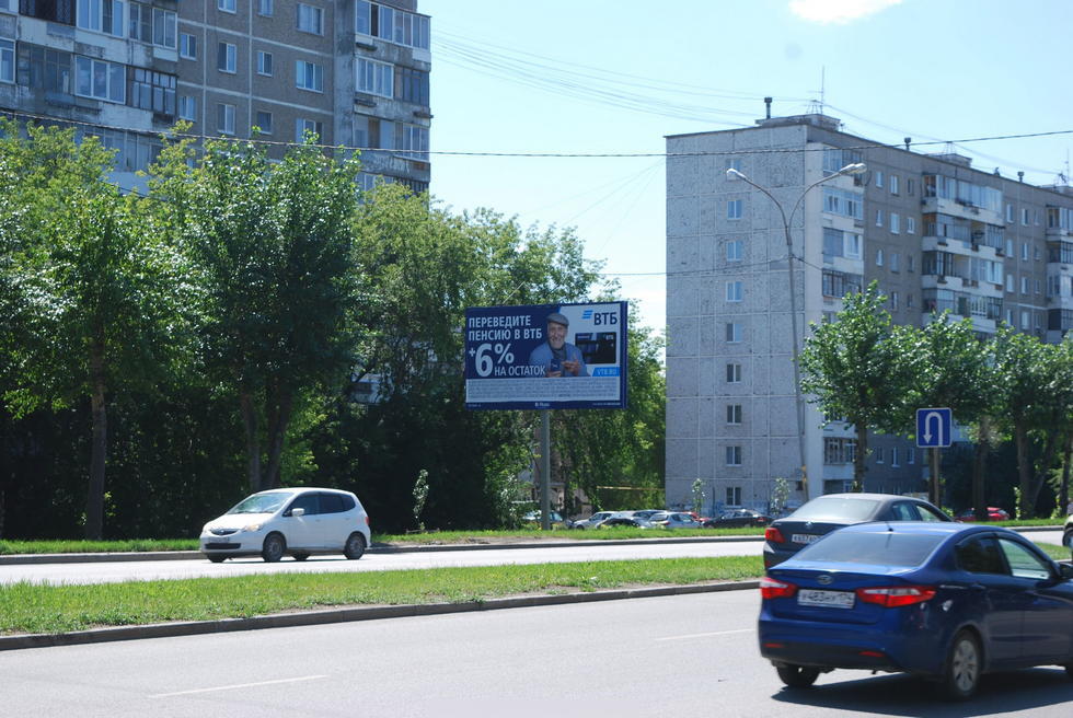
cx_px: 536
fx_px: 2149
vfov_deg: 19.0
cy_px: 359
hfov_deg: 28.0
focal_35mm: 72
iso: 100
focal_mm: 48
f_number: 7.1
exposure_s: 1/200
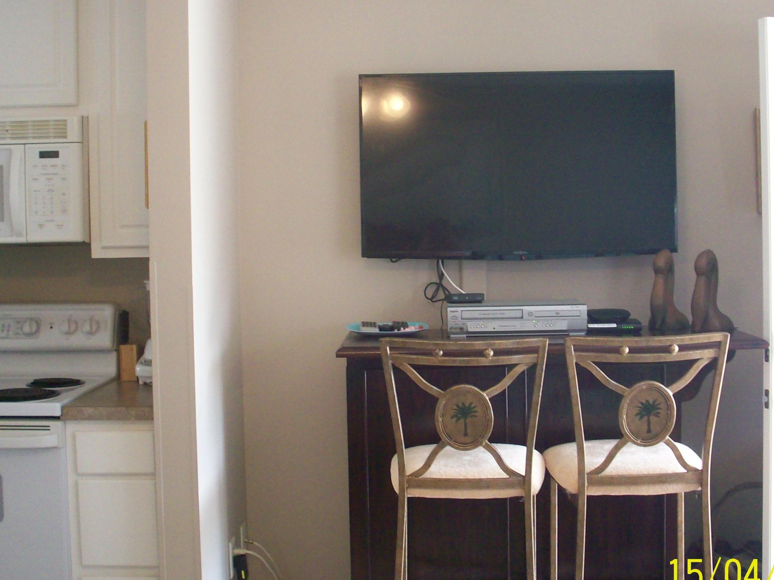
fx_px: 1118
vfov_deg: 29.1
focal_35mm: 50
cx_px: 409
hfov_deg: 38.2
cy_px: 257
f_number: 2.8
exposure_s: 1/20.5
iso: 160
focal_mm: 6.2
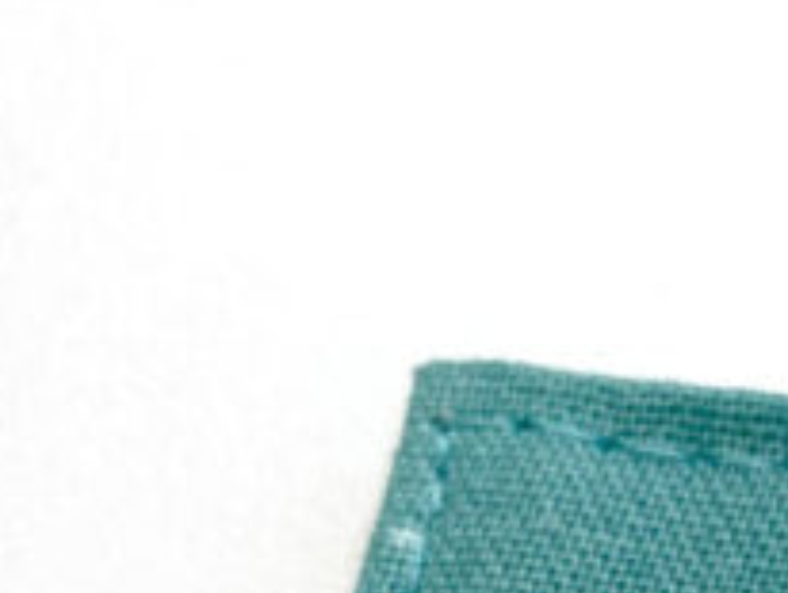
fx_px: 2120
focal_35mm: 93
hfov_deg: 17.1
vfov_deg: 14.2
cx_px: 1442
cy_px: 1048
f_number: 1.8
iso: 125
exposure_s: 1/100
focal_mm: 4.2
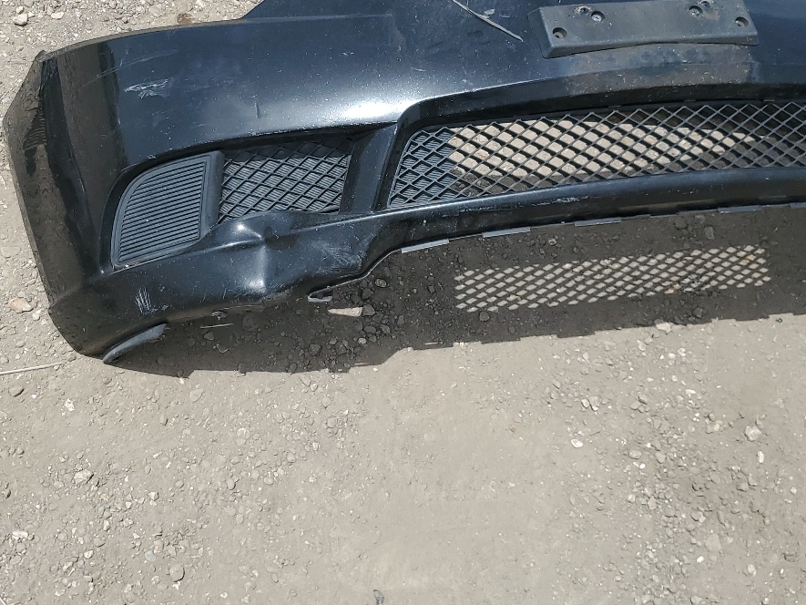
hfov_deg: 40.4
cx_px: 357
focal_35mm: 47
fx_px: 1094
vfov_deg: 30.5
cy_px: 179
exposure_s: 1/3333
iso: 50
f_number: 1.5
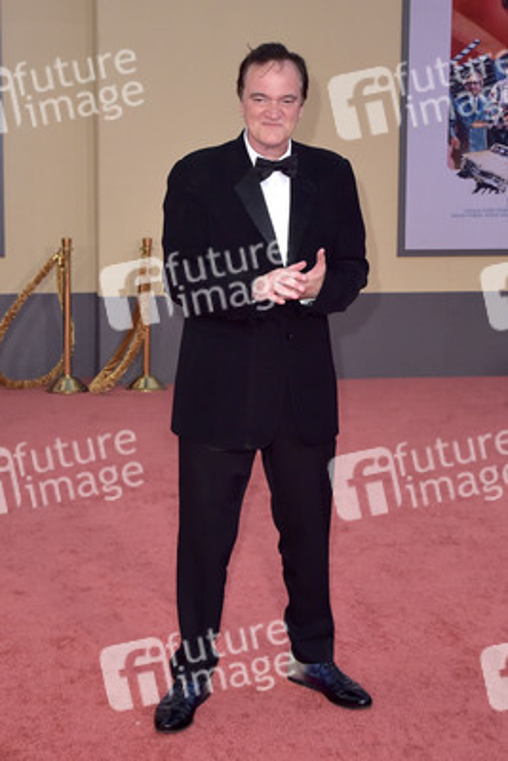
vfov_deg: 43.6
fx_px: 952
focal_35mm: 45
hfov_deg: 29.9
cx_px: 254
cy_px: 380
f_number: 7.1
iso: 800
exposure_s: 1/250
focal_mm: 45
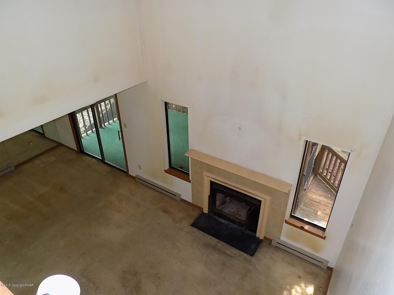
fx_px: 273
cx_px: 197
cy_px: 148
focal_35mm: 24
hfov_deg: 71.6
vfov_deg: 56.8
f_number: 3.1
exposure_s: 1/30
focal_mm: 4.3
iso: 220
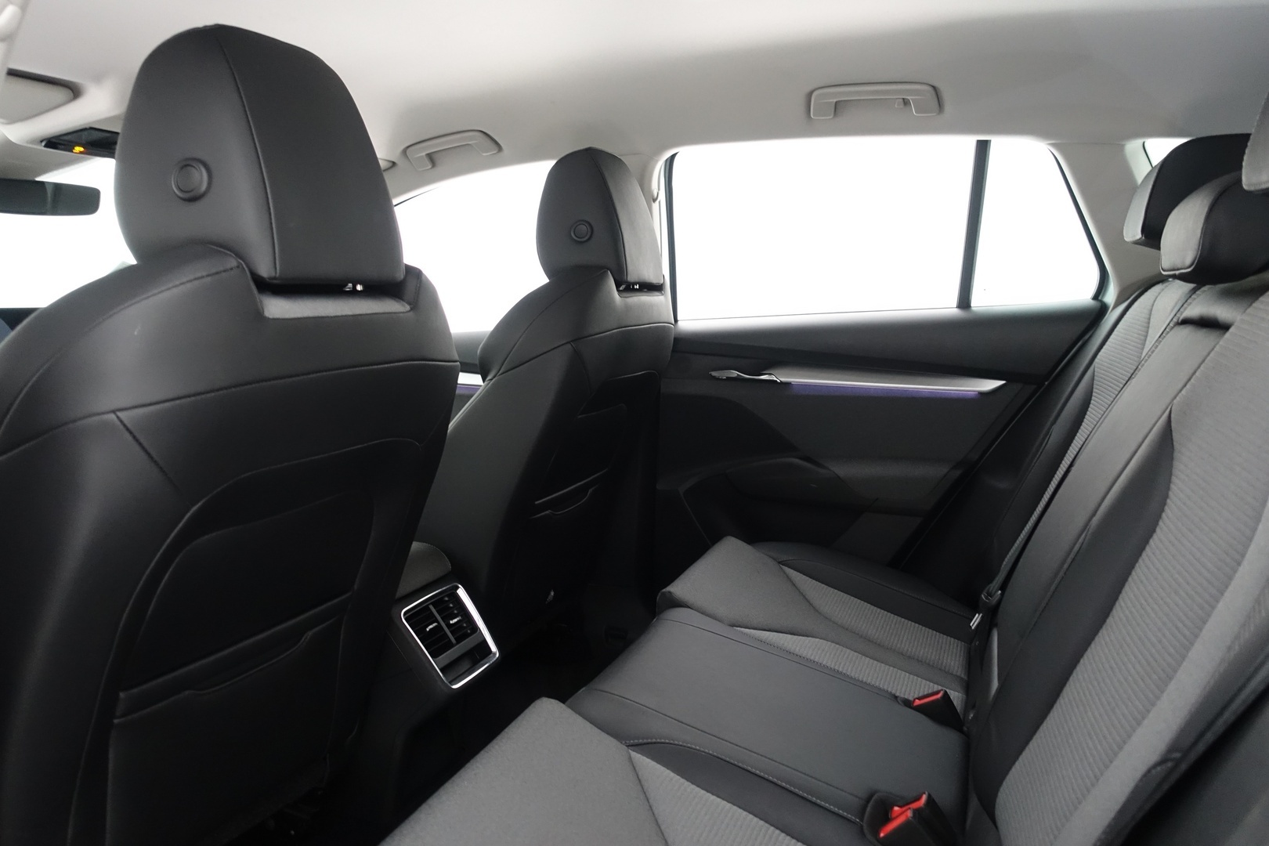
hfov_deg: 73.7
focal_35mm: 24
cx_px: 634
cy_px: 423
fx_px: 846
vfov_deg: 53.1
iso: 1000
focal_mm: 8.8
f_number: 2.5
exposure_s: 1/30
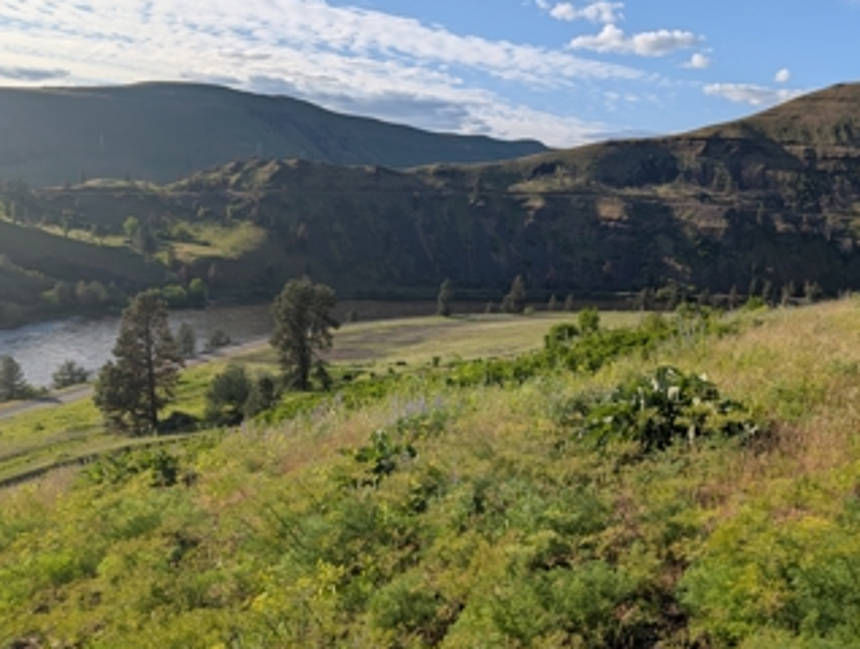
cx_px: 476
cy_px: 381
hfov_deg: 59.7
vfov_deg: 46.8
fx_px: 747
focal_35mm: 30
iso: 22
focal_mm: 6.9
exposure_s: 1/1805
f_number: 1.68
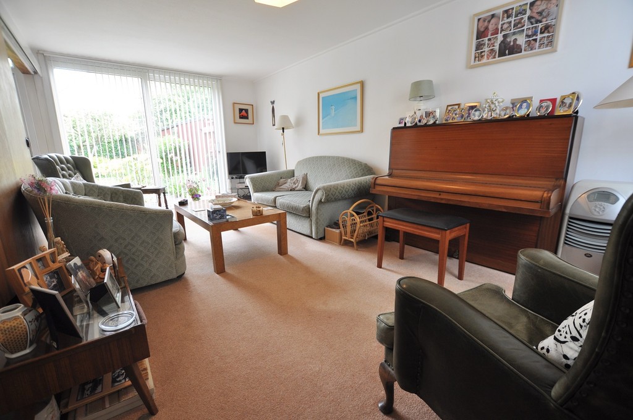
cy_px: 210
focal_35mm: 15
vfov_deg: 77.2
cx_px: 316
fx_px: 263
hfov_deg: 100.5
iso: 400
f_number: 4
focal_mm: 10
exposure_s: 1/60
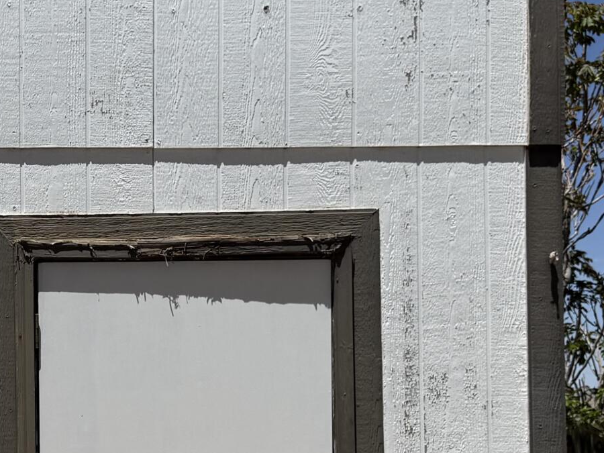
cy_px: 423
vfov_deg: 18.1
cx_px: 21
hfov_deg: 23.5
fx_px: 1396
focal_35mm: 80
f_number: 1.78
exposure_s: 1/10309
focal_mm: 6.76
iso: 80
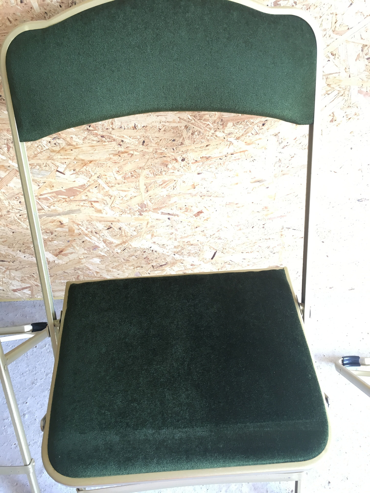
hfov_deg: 48.2
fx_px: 413
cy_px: 246
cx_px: 185
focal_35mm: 29
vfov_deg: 61.7
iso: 80
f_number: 2.2
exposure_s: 1/33
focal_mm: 4.15
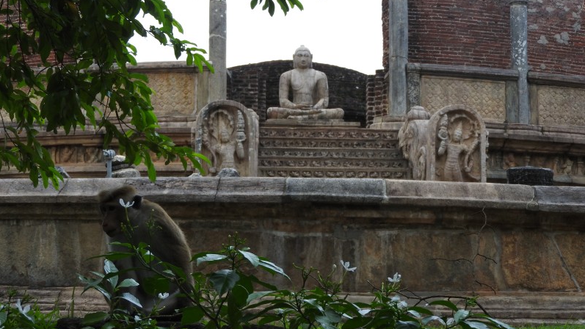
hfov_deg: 22.9
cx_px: 292
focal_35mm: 93
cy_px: 170
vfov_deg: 13.0
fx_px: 1442
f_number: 4.5
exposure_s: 1/60
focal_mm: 15.2
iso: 100
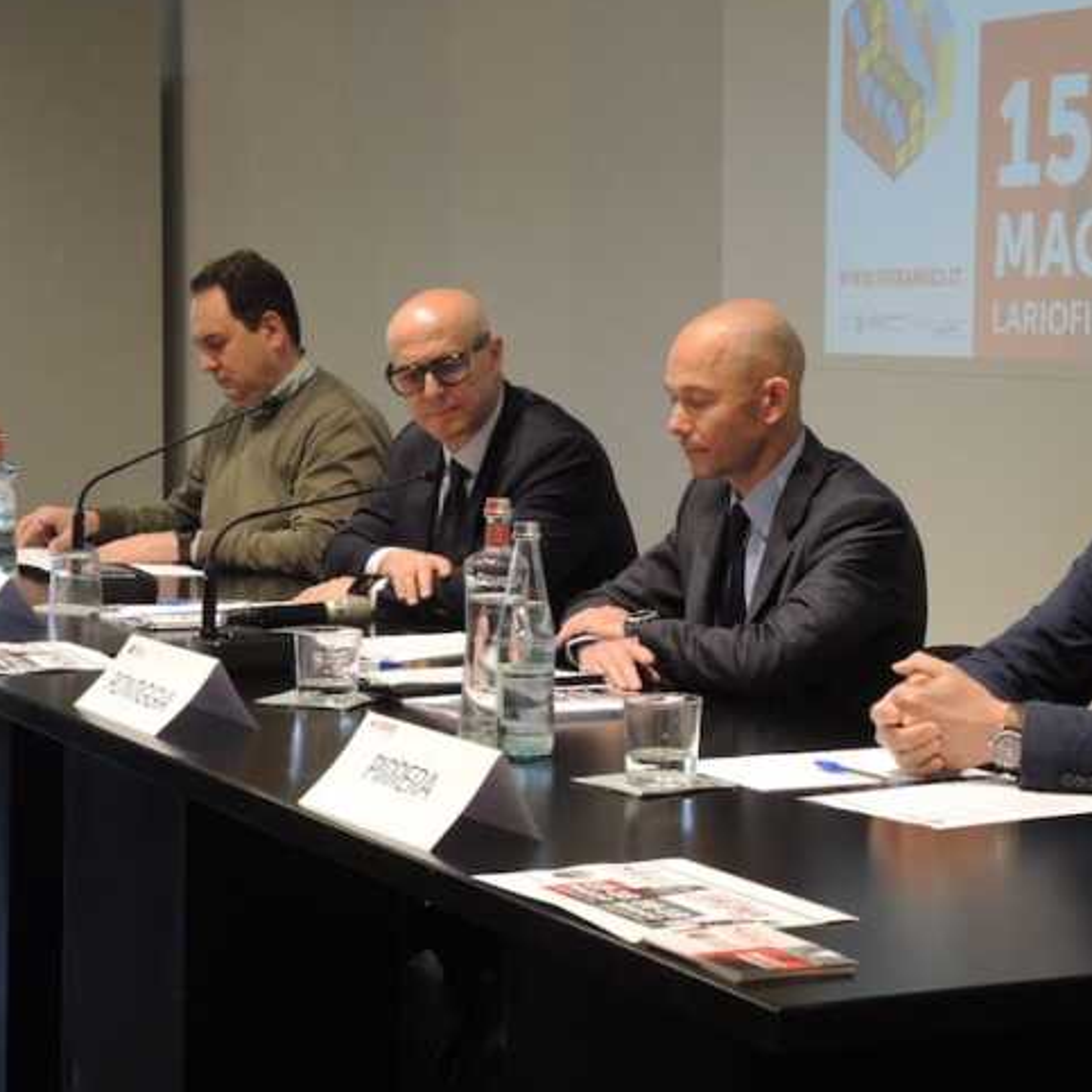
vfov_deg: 20.6
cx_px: 669
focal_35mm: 84
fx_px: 2998
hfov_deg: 20.6
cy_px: 527
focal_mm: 14.1
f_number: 3.2
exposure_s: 1/50
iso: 200
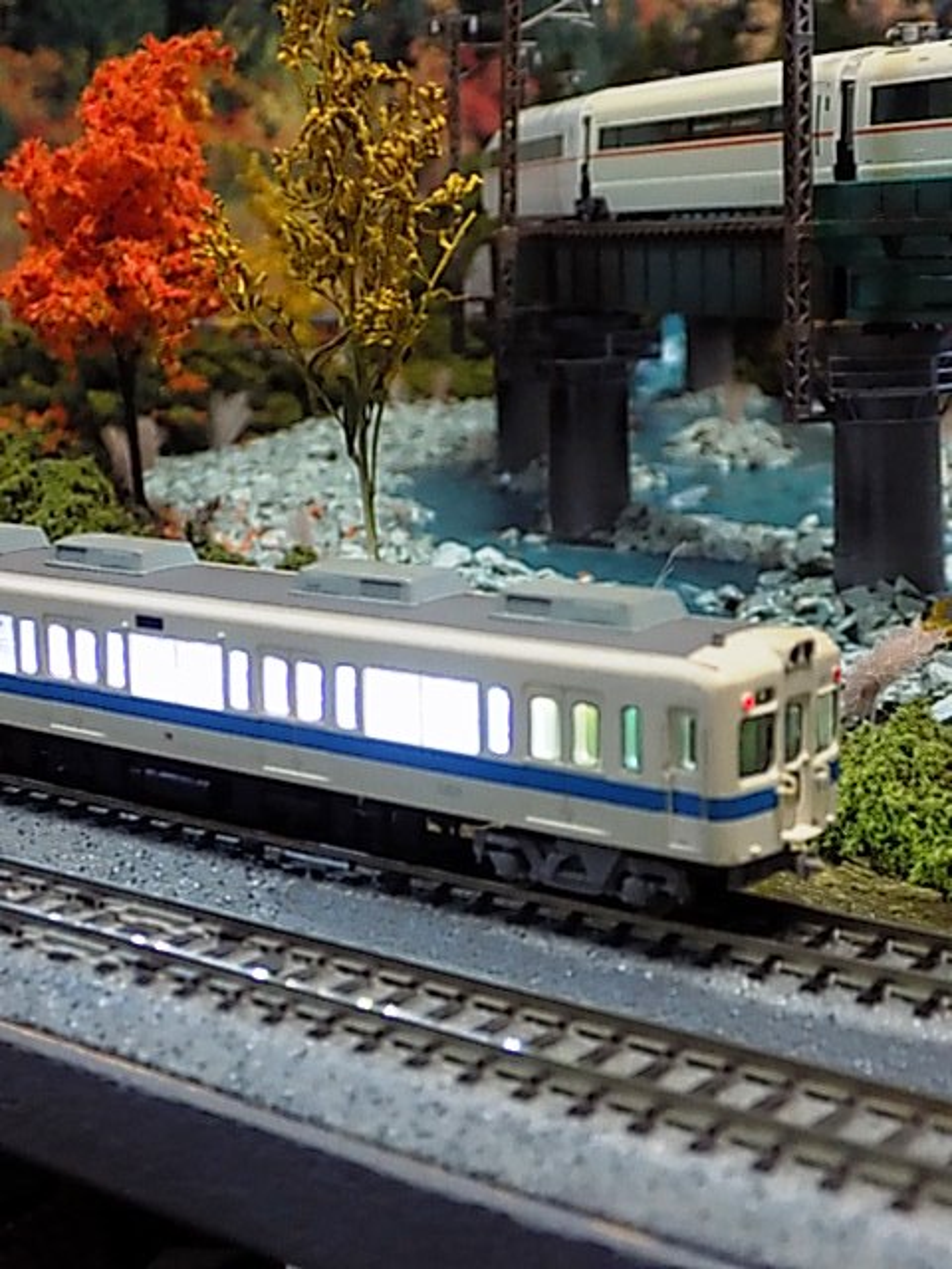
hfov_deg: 28.0
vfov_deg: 36.8
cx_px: 476
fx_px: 1907
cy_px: 634
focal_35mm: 52
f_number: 3.9
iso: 400
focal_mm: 9.3
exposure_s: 1/20
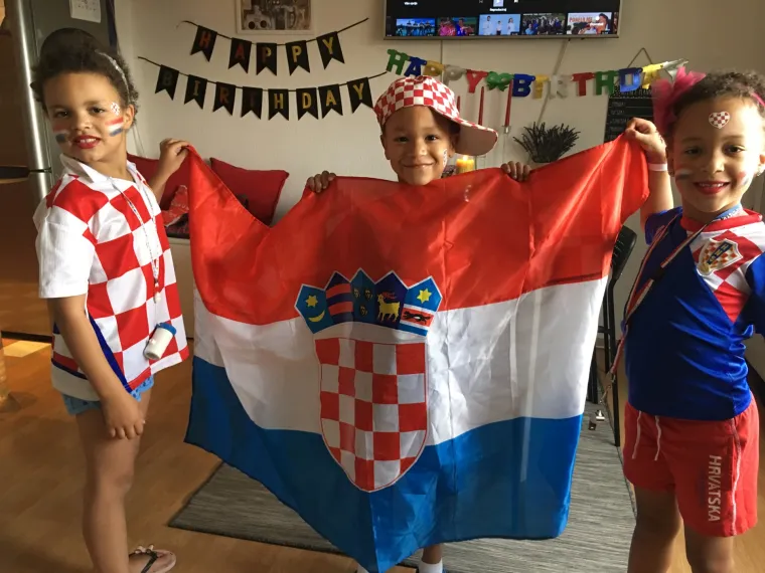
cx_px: 382
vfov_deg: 48.2
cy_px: 286
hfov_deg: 61.7
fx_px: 641
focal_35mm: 29
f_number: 2.2
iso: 80
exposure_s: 1/10
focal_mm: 4.15
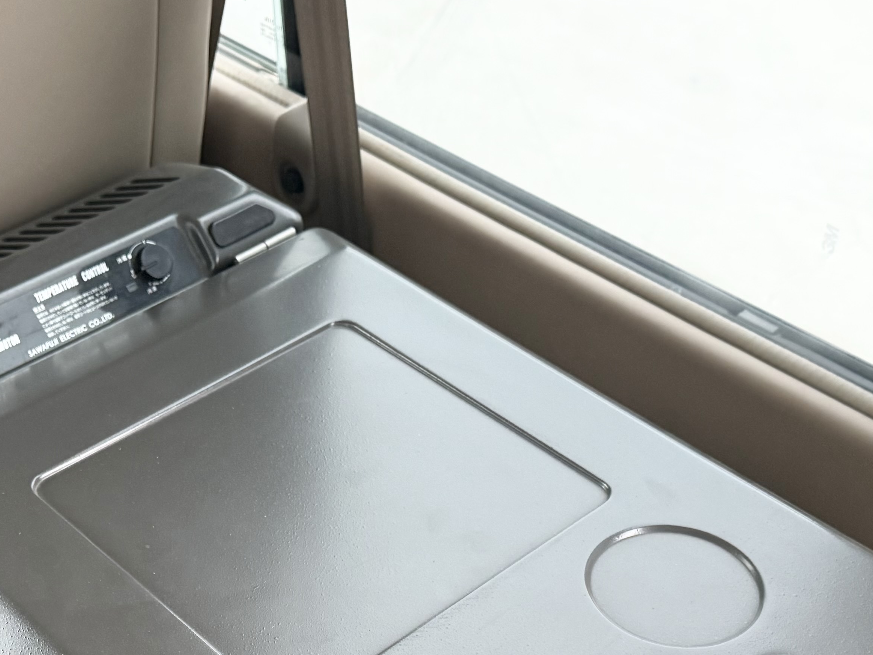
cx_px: 295
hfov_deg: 32.4
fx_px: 1488
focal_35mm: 59
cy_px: 613
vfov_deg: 24.0
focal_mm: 6.76
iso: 200
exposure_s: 1/102
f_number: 1.78
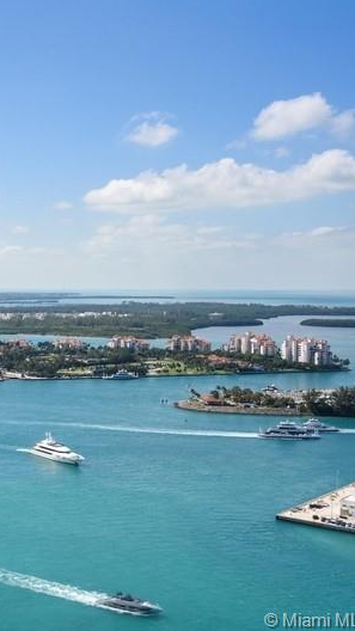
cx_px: -13
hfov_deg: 21.3
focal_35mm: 54
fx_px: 904
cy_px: 316
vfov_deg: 38.5
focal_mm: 34
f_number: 8
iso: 250
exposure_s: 1/1250
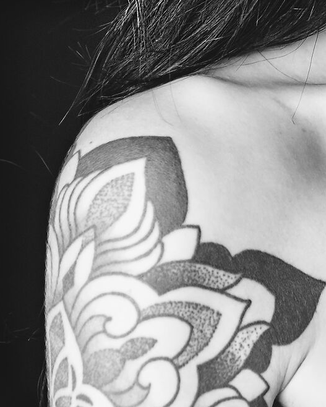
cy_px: 124
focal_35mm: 308
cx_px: 377
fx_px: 3712
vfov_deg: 6.3
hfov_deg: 5.0
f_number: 3.5
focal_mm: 60
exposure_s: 1/160
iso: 400
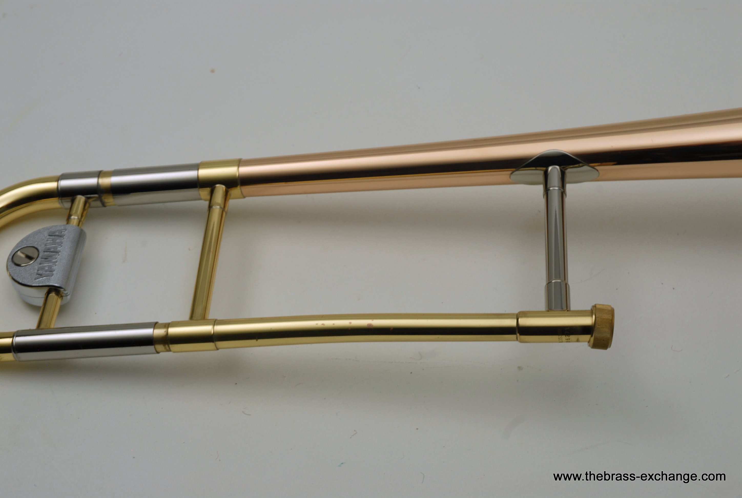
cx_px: 371
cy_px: 249
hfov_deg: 28.0
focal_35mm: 72
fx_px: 1487
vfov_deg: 19.0
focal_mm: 48
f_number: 8
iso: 100
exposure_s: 1/2.5
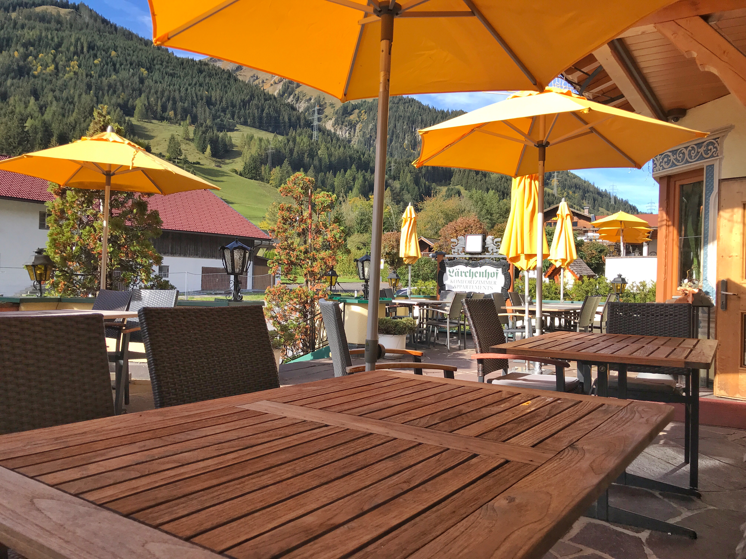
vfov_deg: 49.7
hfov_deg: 63.4
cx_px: 373
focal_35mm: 28
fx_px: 603
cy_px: 280
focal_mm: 3.99
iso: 20
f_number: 1.8
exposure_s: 1/863
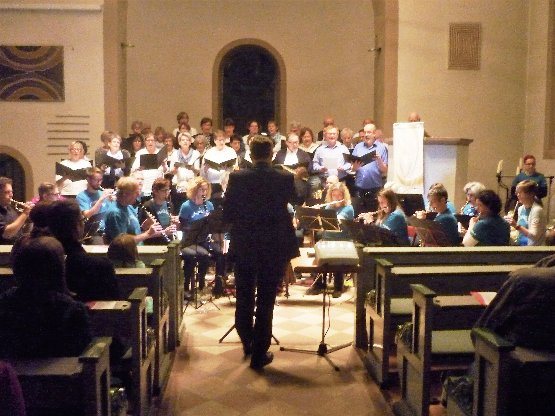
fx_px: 529
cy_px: 208
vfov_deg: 42.9
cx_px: 278
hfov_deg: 55.4
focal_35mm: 33
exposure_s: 1/8
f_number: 2.8
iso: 800
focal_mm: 5.5
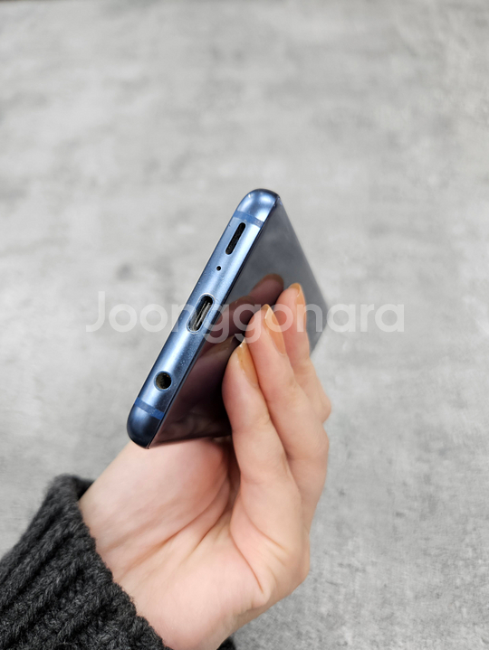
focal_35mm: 24
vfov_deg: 71.6
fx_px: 452
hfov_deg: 56.9
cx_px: 243
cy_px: 317
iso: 200
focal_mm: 5.4
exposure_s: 1/120
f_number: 1.8
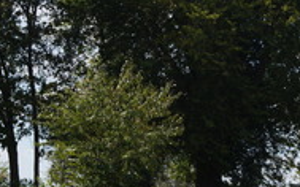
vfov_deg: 7.2
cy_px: -47
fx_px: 1479
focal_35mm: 181
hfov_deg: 11.3
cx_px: 392
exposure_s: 1/200
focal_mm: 40
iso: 100
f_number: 11
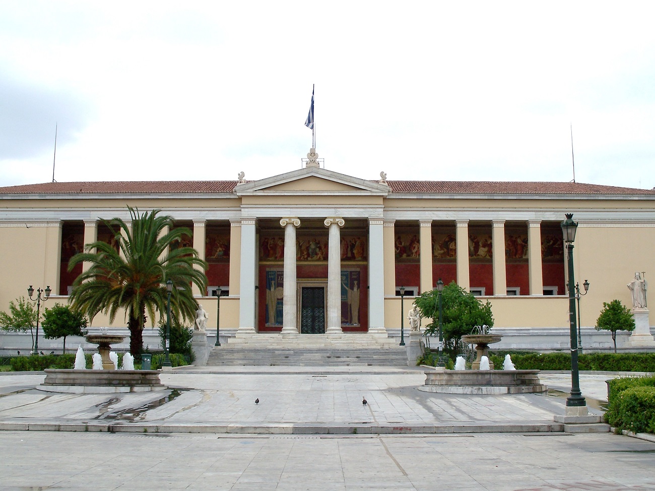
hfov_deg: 43.9
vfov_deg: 33.6
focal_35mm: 43
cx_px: 328
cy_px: 246
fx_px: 813
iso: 64
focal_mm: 9.1
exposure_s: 1/640
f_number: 4.5
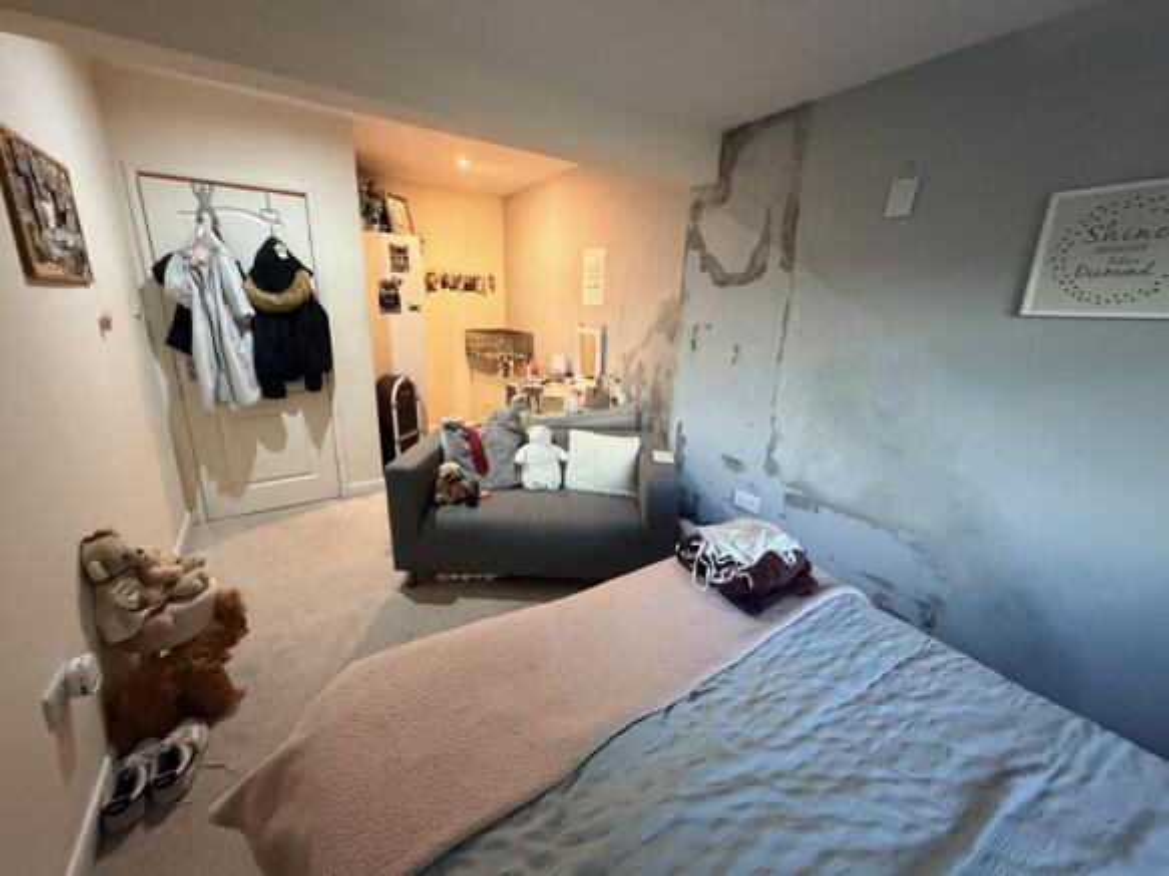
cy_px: 438
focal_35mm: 14
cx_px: 584
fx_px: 473
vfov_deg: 85.7
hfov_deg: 102.1
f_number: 2.2
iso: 1000
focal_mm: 2.22
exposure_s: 1/50
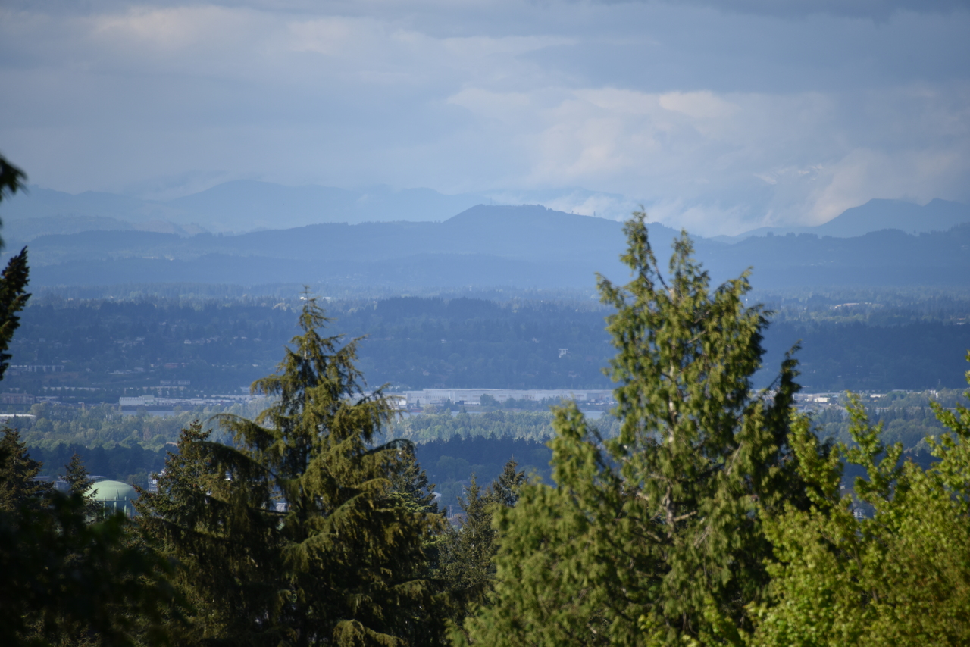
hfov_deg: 6.9
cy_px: 324
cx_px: 485
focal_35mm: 300
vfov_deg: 4.6
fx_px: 8085
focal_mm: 300
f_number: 5.6
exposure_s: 1/640
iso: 140
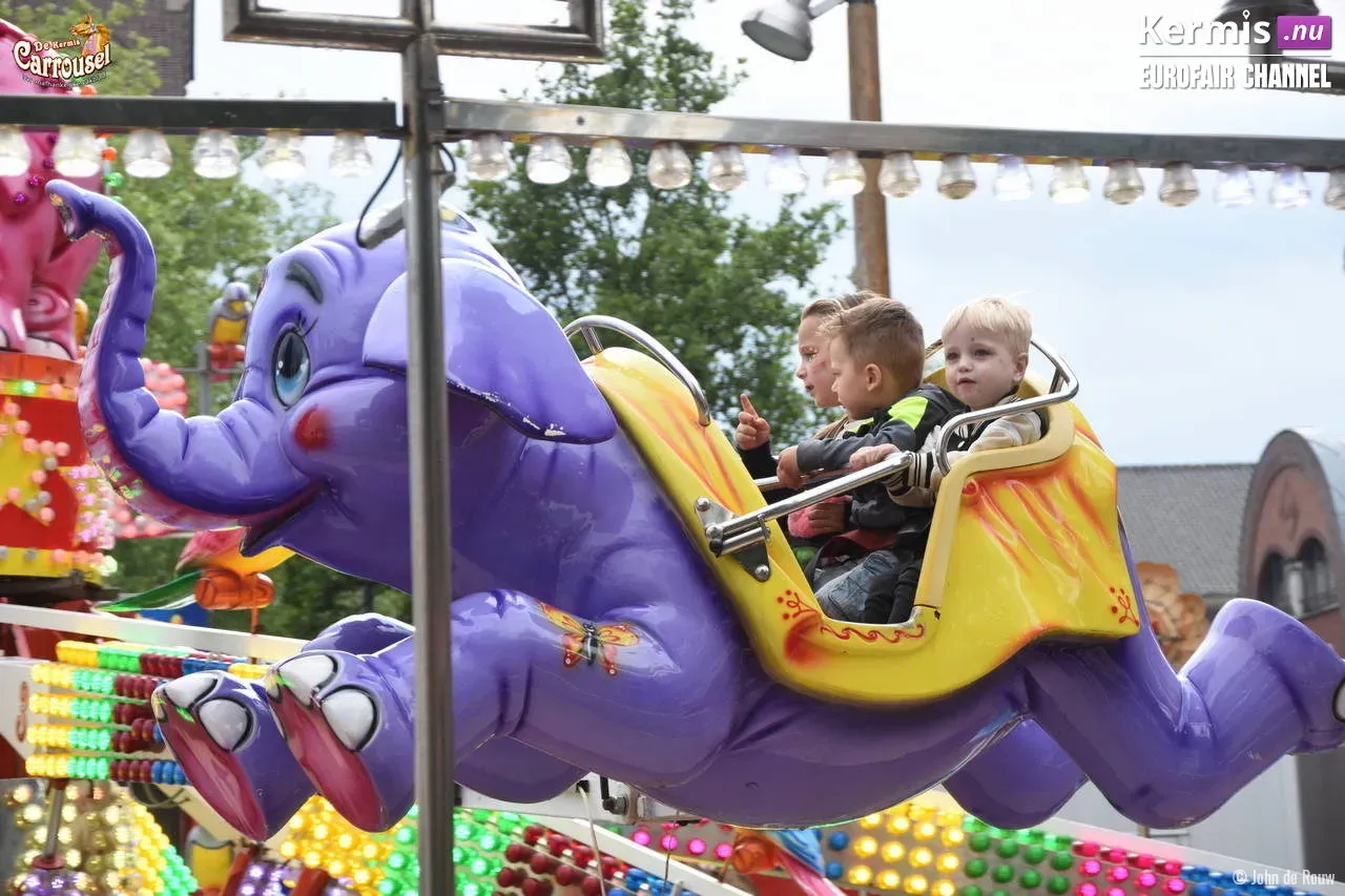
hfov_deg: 20.6
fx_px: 3698
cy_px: 448
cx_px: 672
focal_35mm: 99
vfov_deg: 13.8
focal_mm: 66
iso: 500
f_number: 5.3
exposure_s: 1/320
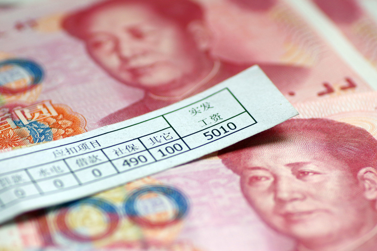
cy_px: 126
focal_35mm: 150
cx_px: 188
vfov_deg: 9.1
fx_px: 1570
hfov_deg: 13.7
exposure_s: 1/160
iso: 400
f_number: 3.5
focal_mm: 100
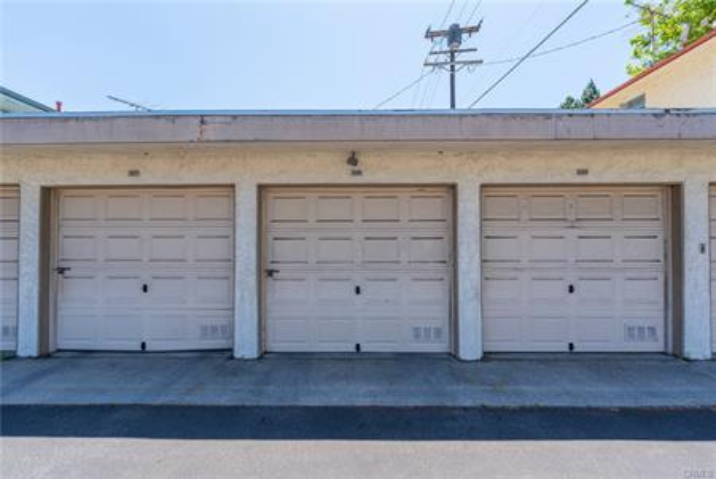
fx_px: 279
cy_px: 240
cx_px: 358
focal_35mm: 14
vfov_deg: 81.3
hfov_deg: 104.2
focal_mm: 14
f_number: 5.6
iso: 100
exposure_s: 1/320
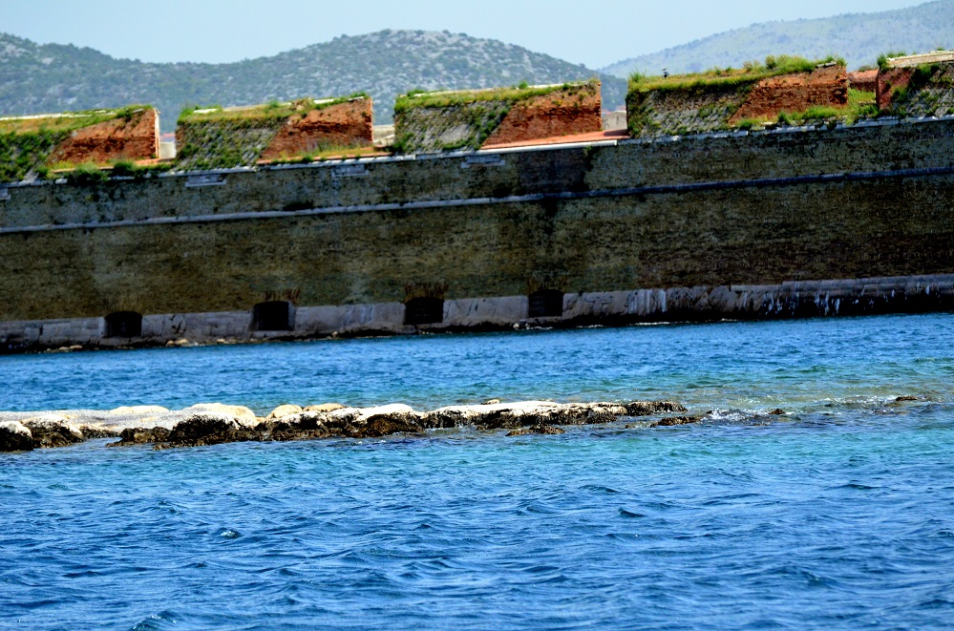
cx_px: 477
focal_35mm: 270
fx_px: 7138
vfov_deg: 5.1
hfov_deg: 7.6
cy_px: 316
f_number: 5
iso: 1400
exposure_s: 1/8000
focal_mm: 180
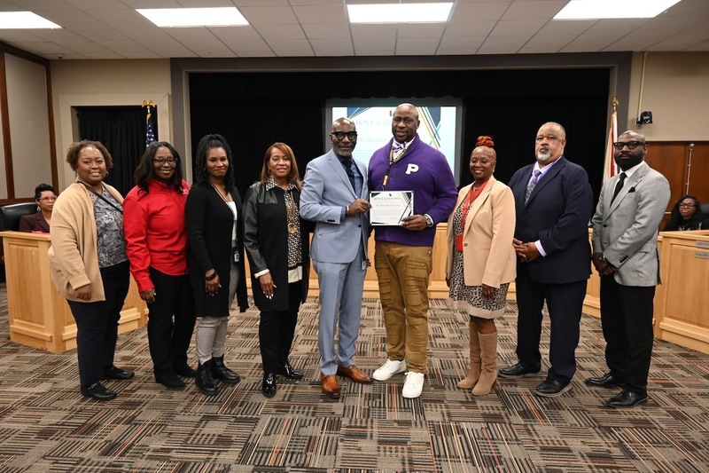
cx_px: 354
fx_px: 473
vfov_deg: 53.1
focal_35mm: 24
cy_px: 236
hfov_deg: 73.8
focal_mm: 24
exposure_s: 1/125
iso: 3200
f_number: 5
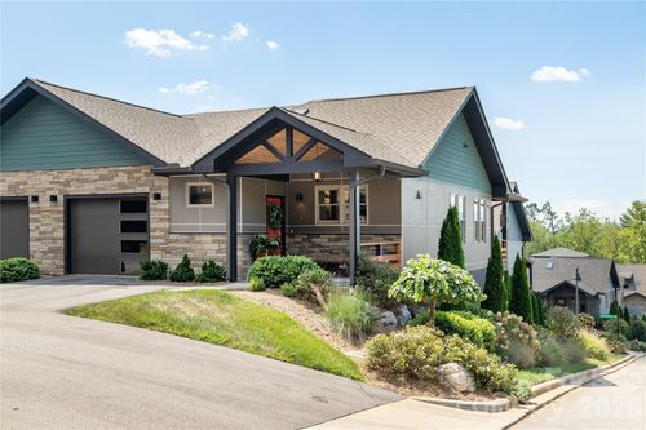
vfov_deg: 43.6
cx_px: 323
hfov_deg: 61.9
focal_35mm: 30
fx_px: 538
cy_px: 215
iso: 320
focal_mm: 30
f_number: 7.1
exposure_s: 1/1000
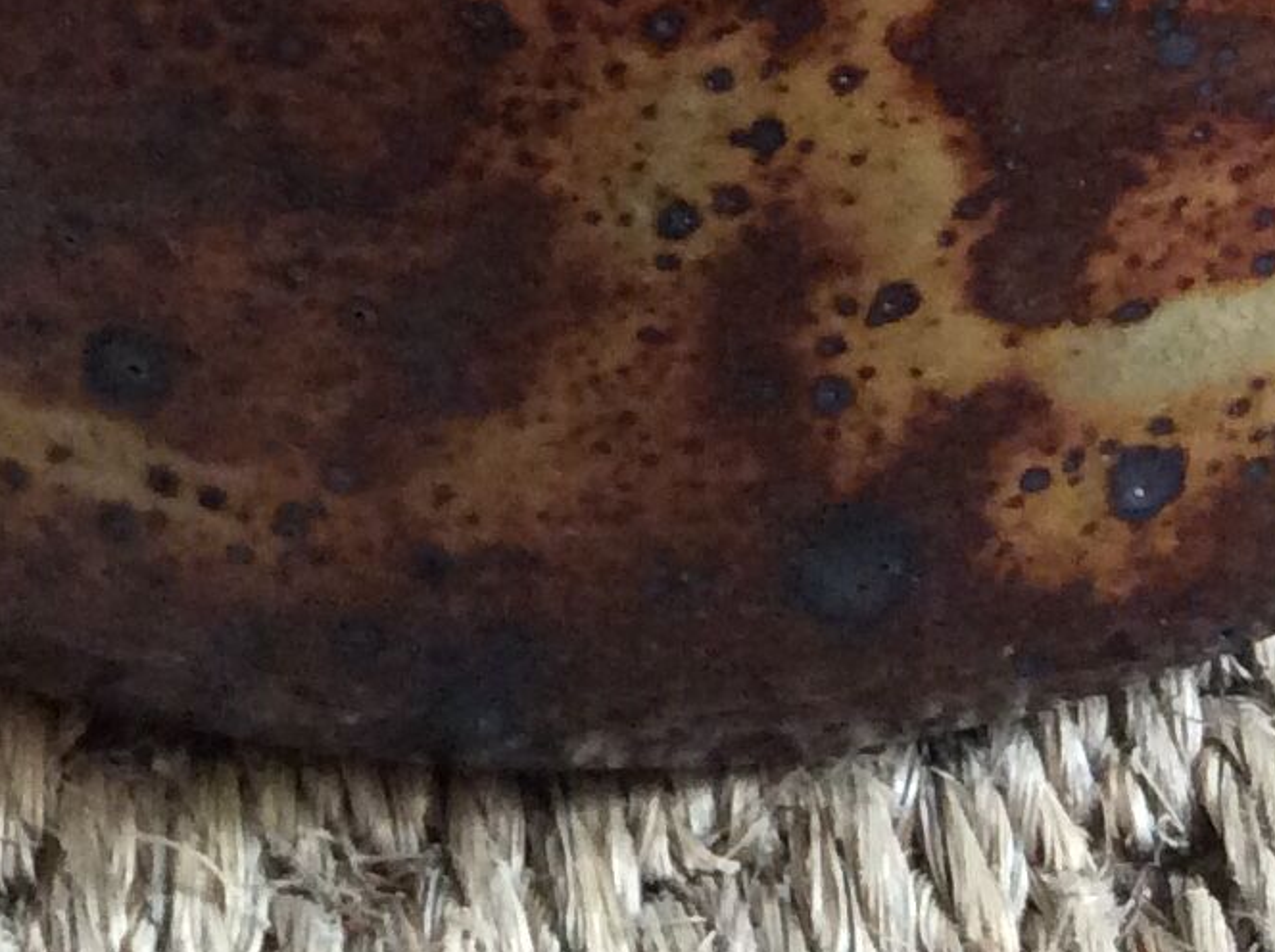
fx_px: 4597
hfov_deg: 15.8
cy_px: -833
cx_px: 442
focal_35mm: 125
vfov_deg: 11.0
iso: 160
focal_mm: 3.3
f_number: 2.4
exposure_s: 1/25
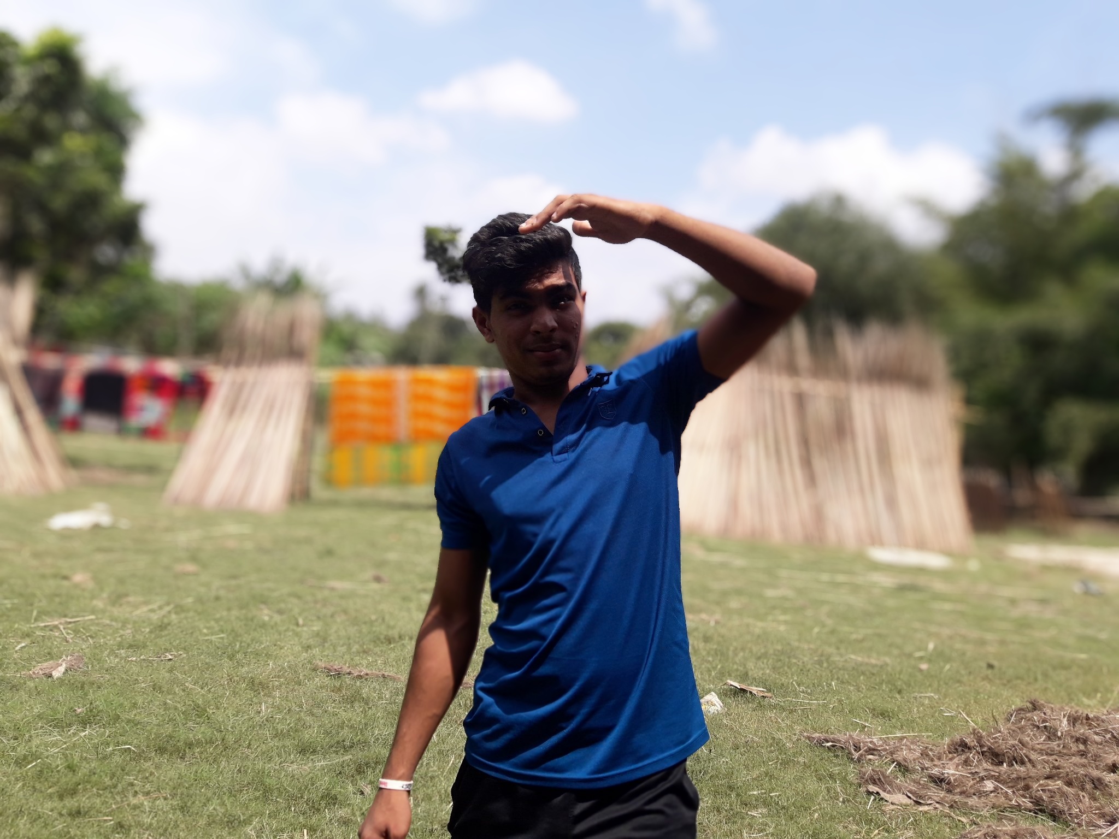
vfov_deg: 48.2
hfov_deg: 61.7
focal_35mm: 29
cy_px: 420
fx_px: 937
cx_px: 560
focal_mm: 3.7
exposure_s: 1/1220
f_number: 1.9
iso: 40
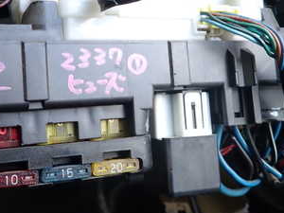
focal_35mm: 50
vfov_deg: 28.8
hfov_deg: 37.9
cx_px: 102
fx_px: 410
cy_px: 62
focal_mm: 4.5
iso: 125
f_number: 2
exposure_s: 1/60
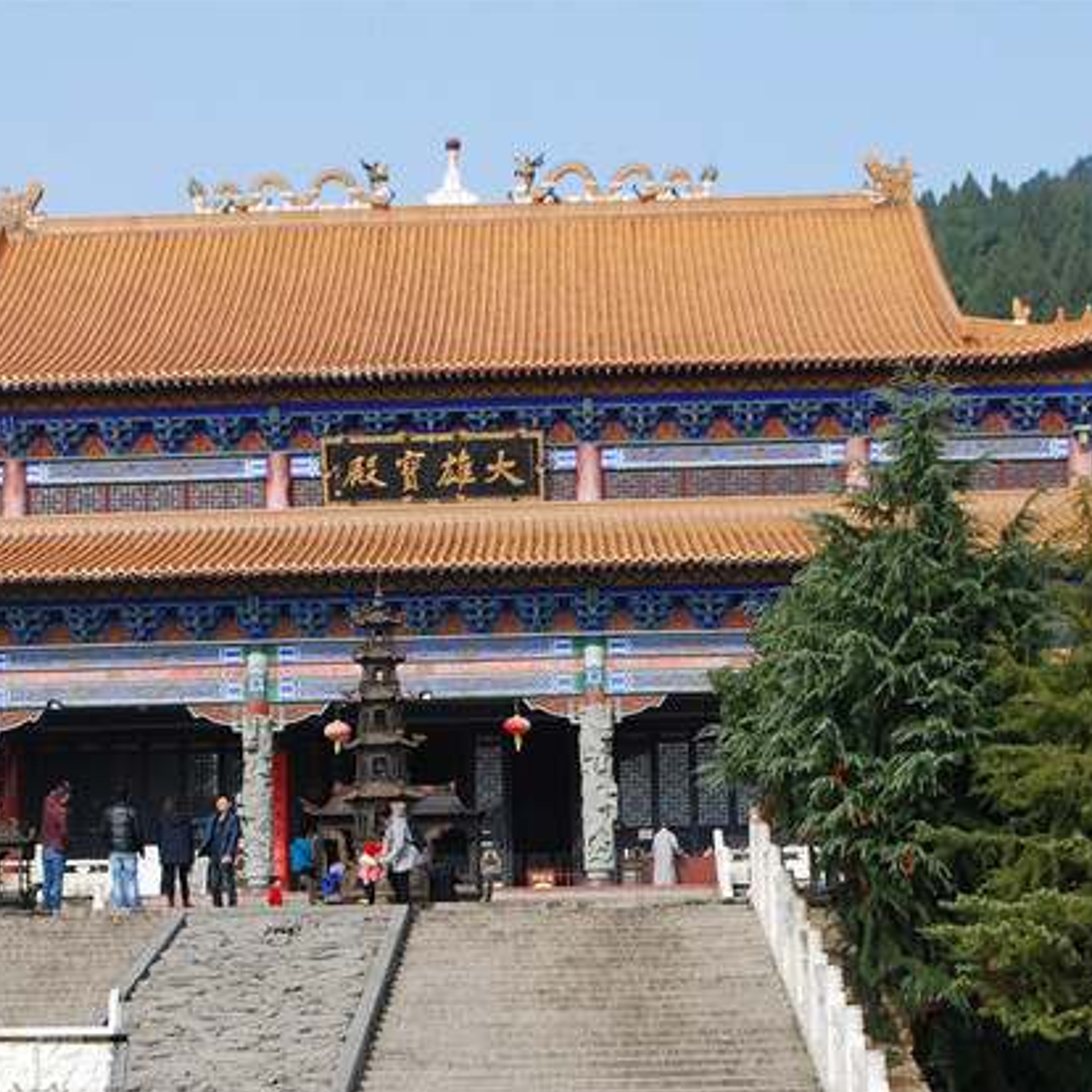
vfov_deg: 24.9
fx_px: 2463
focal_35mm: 69
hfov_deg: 25.0
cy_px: 700
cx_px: 491
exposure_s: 1/125
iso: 100
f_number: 9
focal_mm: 28
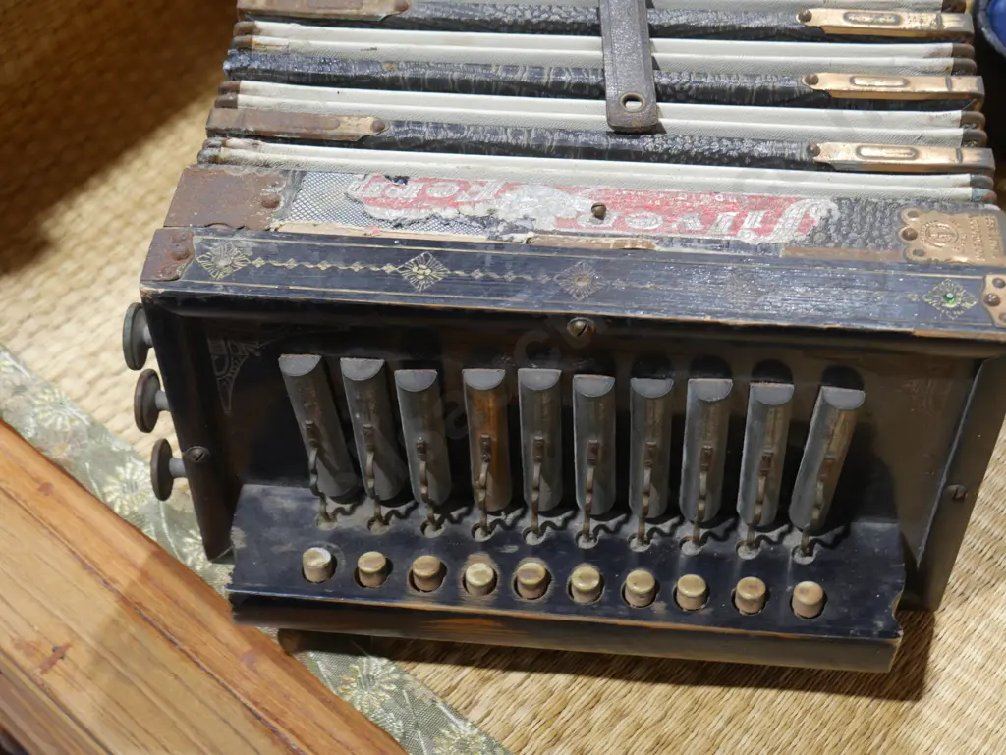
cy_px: 378
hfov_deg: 36.8
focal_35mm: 52
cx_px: 503
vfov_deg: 28.1
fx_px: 1512
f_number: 5.3
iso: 800
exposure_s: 1/60
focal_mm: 26
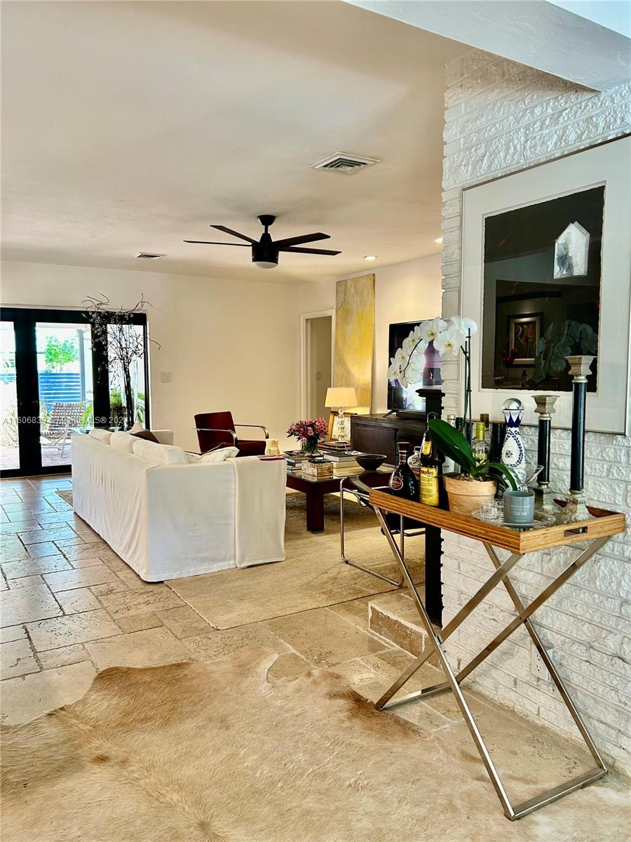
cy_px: 421
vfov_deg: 67.3
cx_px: 316
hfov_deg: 53.1
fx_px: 632
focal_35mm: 26
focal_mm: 5.7
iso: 125
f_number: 1.5
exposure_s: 1/60
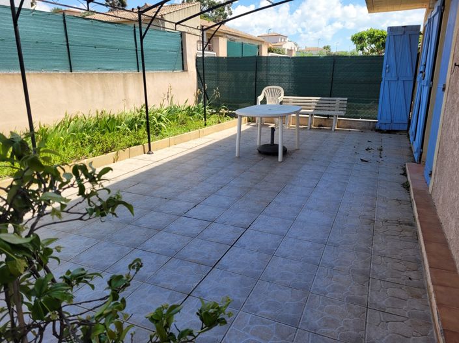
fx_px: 345
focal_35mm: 26
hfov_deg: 67.3
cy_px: 172
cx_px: 230
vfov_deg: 53.0
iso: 40
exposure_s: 1/1384
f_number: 1.8
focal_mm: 5.4
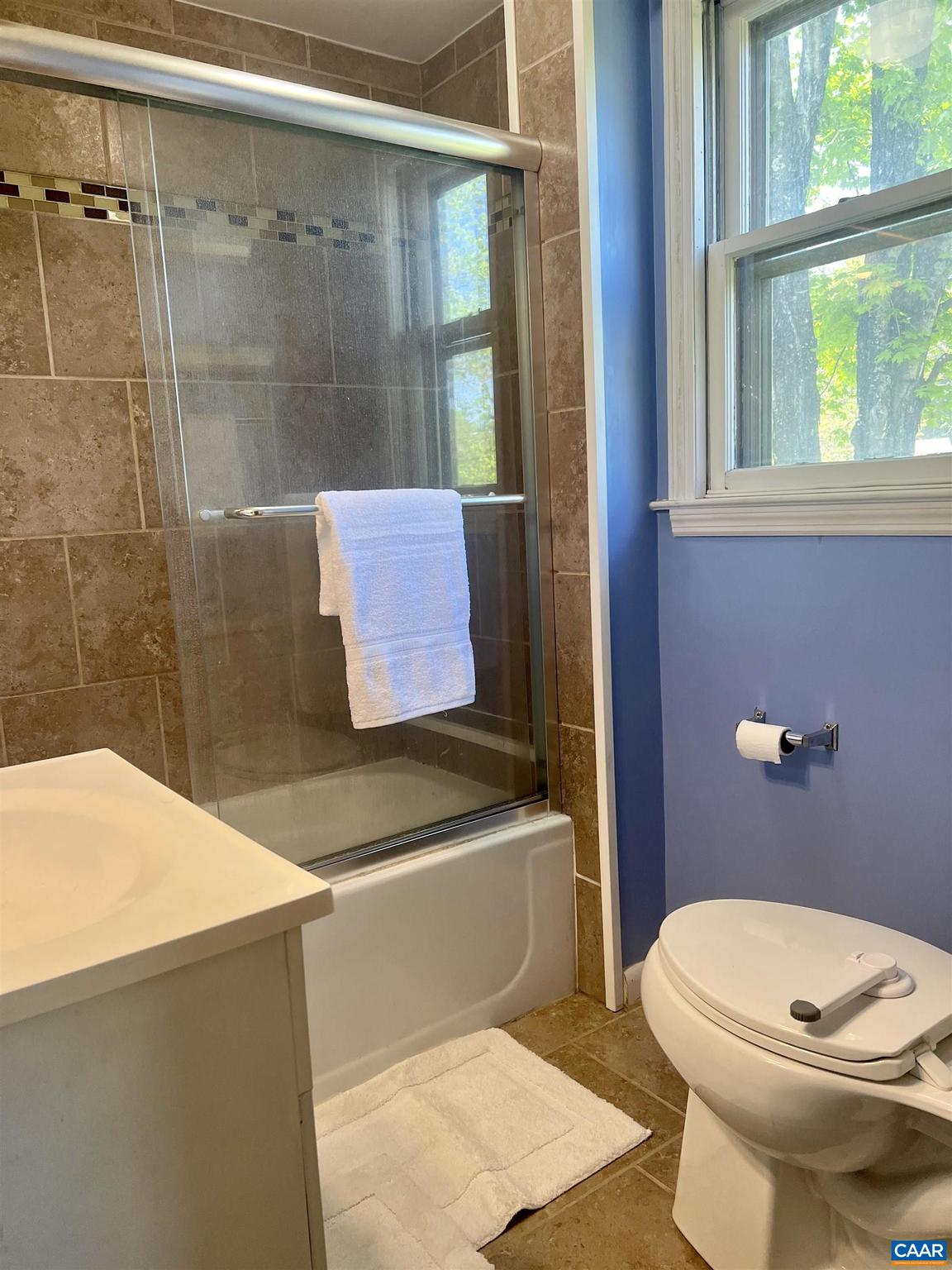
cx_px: 476
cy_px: 635
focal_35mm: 26
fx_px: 953
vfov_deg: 67.3
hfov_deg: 53.1
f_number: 1.5
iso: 125
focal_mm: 5.7
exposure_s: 1/120
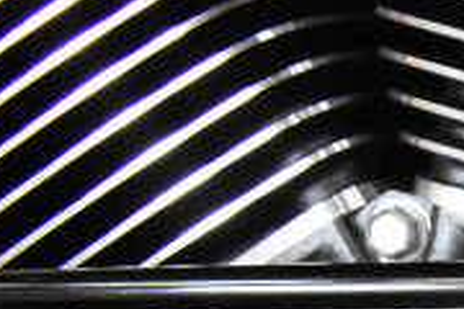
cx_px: 1487
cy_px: 855
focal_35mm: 180
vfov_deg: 7.0
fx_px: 2320
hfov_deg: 8.9
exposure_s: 1/60
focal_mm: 18
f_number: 3.5
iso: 2200
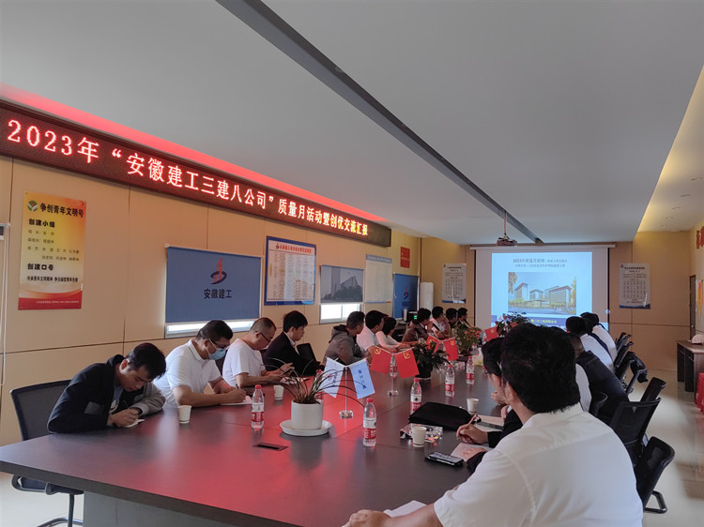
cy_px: 264
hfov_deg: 65.3
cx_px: 352
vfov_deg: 51.3
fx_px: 549
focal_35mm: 27
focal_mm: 5.54
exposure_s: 1/33.3
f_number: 1.8
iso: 80
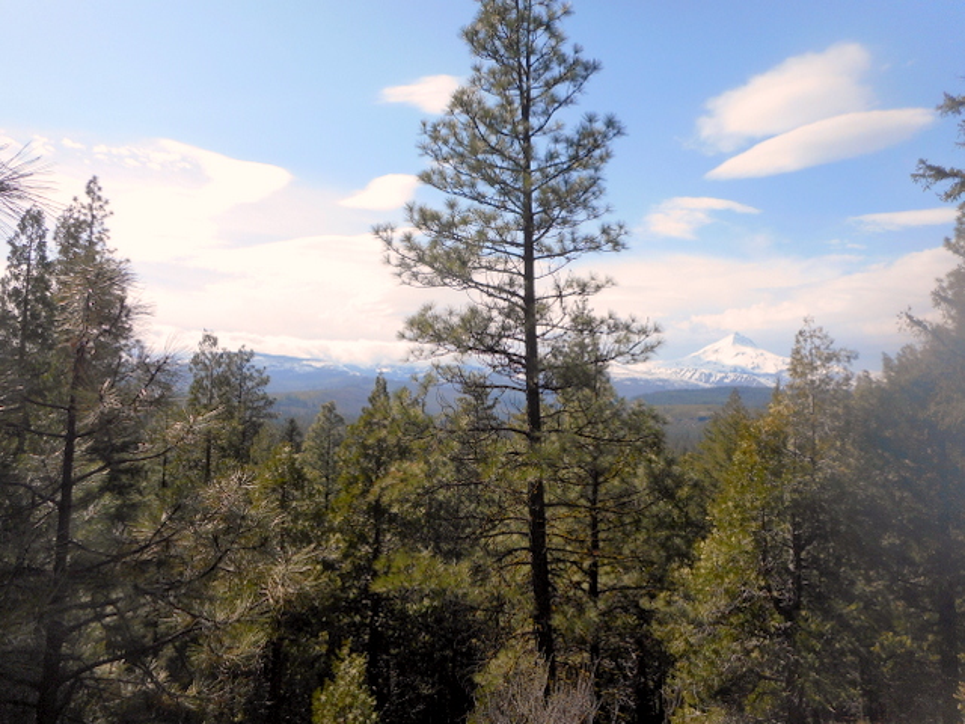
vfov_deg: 54.9
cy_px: 362
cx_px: 482
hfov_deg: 69.4
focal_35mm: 25
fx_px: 697
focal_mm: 4.5
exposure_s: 1/1000
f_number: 3.7
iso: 80
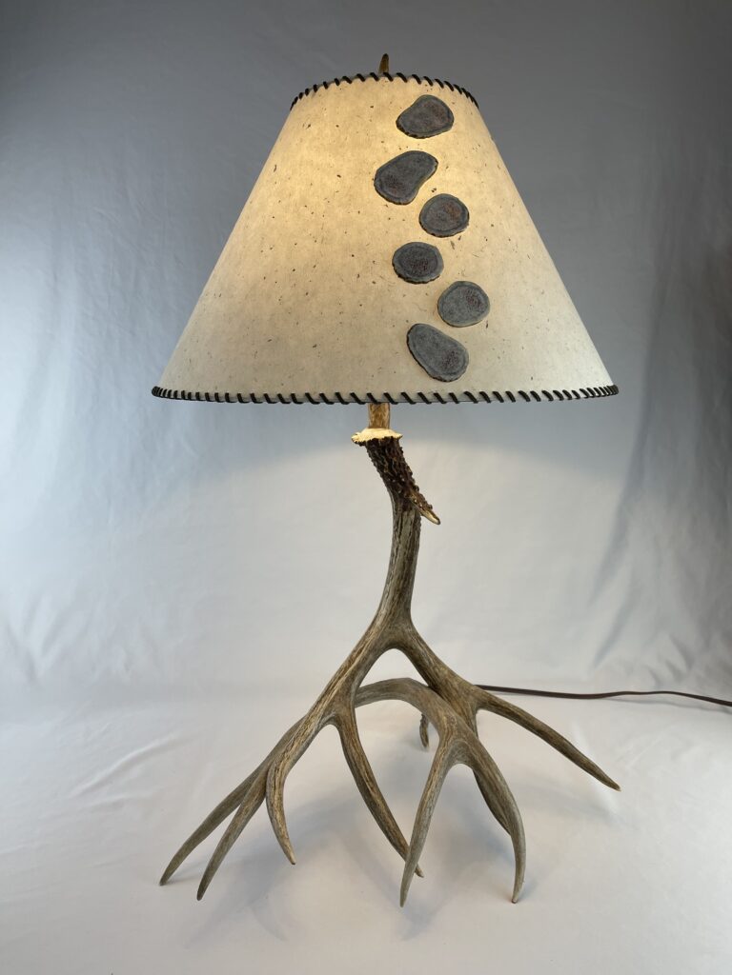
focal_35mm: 26
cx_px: 366
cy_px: 488
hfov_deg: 53.1
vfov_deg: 67.3
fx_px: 733
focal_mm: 5.1
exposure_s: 1/186
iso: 32
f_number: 1.6
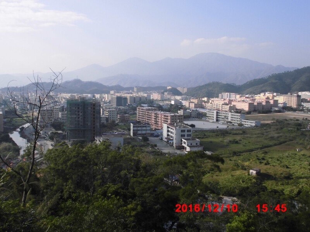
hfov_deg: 55.4
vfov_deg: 42.9
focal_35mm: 33
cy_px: 116
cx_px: 155
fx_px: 296
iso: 64
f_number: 3.6
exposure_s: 1/800
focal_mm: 6
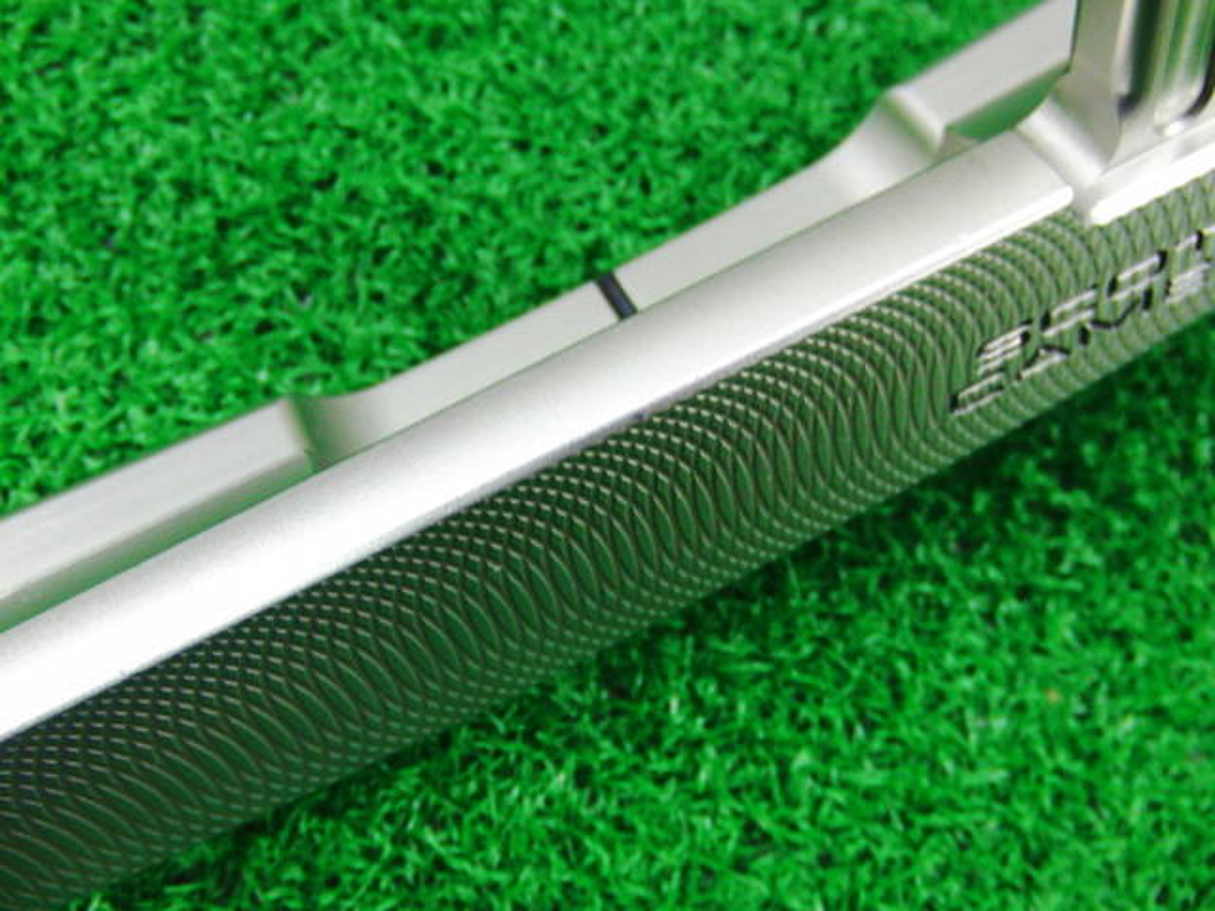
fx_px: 1299
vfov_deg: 38.7
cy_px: 456
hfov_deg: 50.1
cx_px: 608
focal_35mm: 37
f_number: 3.6
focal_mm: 6.42
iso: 400
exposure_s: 1/25
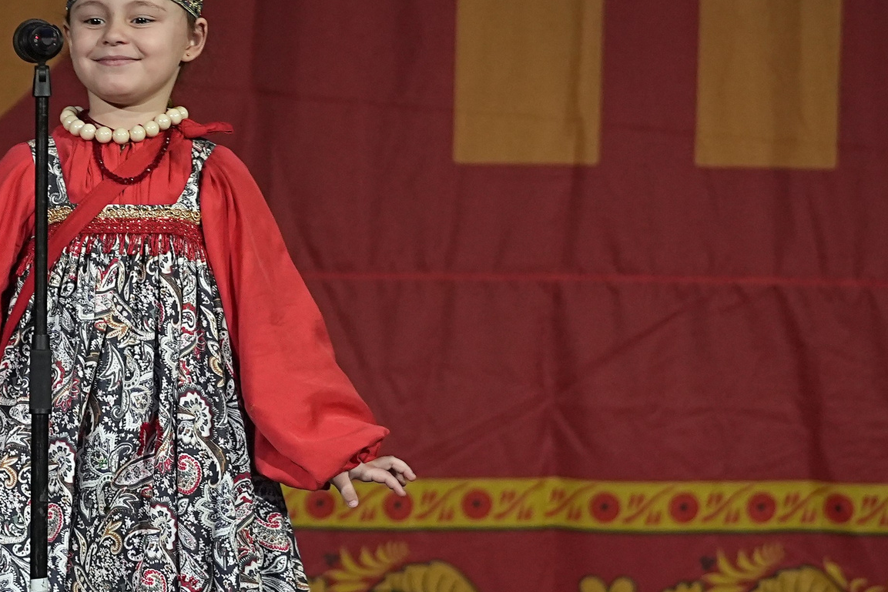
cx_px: 327
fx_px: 14135
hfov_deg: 3.6
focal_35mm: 573
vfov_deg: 2.4
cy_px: 416
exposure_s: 1/400
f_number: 4
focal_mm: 172
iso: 2000
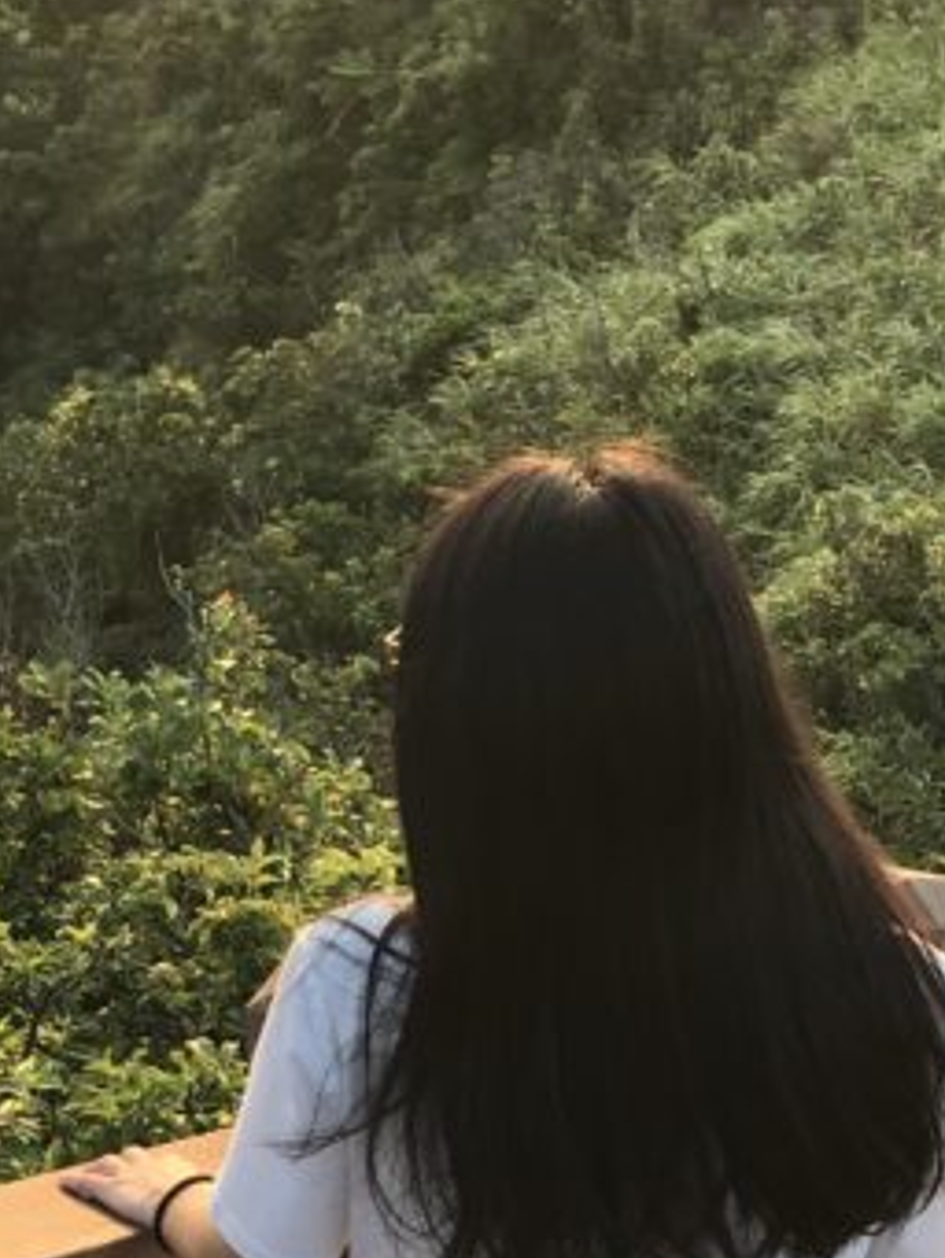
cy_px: 531
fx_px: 3056
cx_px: 576
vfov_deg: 23.3
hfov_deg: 17.6
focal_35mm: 84
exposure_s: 1/367
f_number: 1.8
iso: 20
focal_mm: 3.99
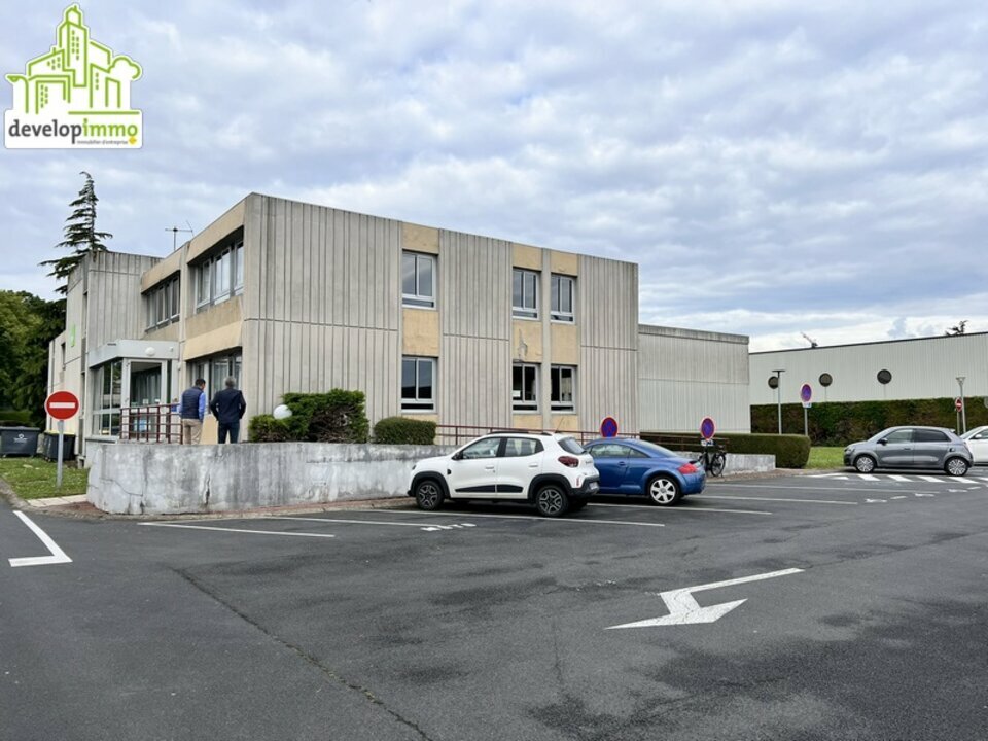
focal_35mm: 26
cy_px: 370
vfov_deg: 53.1
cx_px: 494
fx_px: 742
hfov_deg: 67.3
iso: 50
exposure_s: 1/2695
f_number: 1.5
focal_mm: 5.7
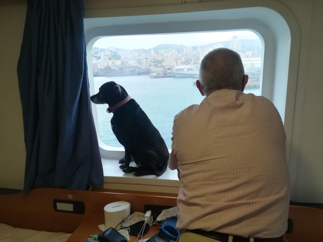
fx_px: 243
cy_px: 121
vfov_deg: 53.1
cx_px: 162
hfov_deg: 67.3
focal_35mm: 26
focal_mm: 3.83
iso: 125
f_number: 2.2
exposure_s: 1/30
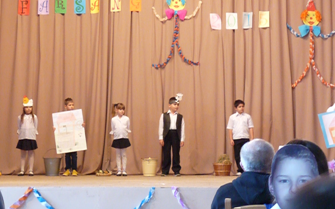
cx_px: 184
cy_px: 48
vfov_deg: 11.5
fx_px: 1032
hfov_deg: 18.4
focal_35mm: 113
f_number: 3.4
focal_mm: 11.9
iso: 800
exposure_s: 1/8
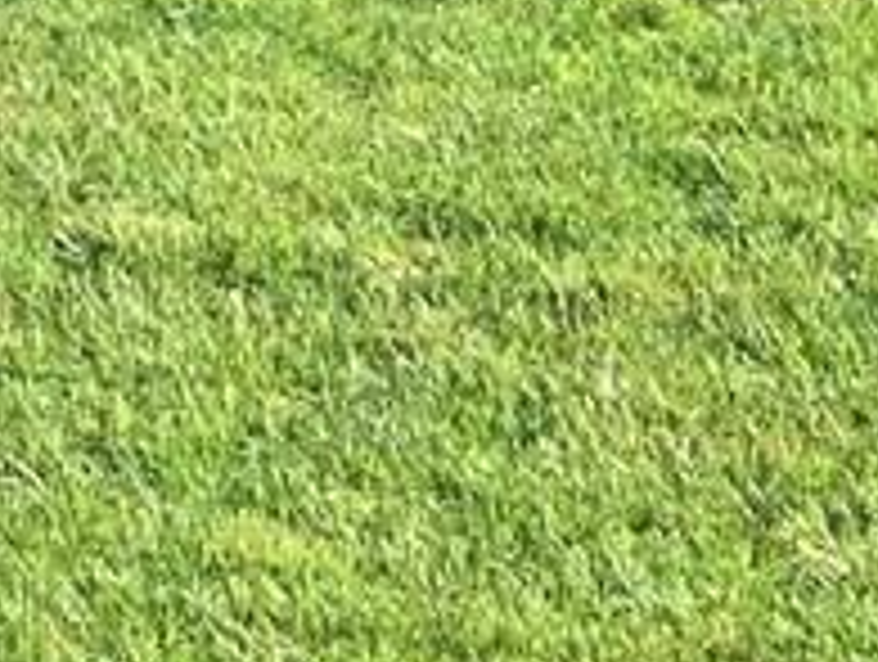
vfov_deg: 8.8
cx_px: -243
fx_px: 3862
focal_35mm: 152
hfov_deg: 12.6
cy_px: -1004
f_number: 2.2
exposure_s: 1/599
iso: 32
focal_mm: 4.15
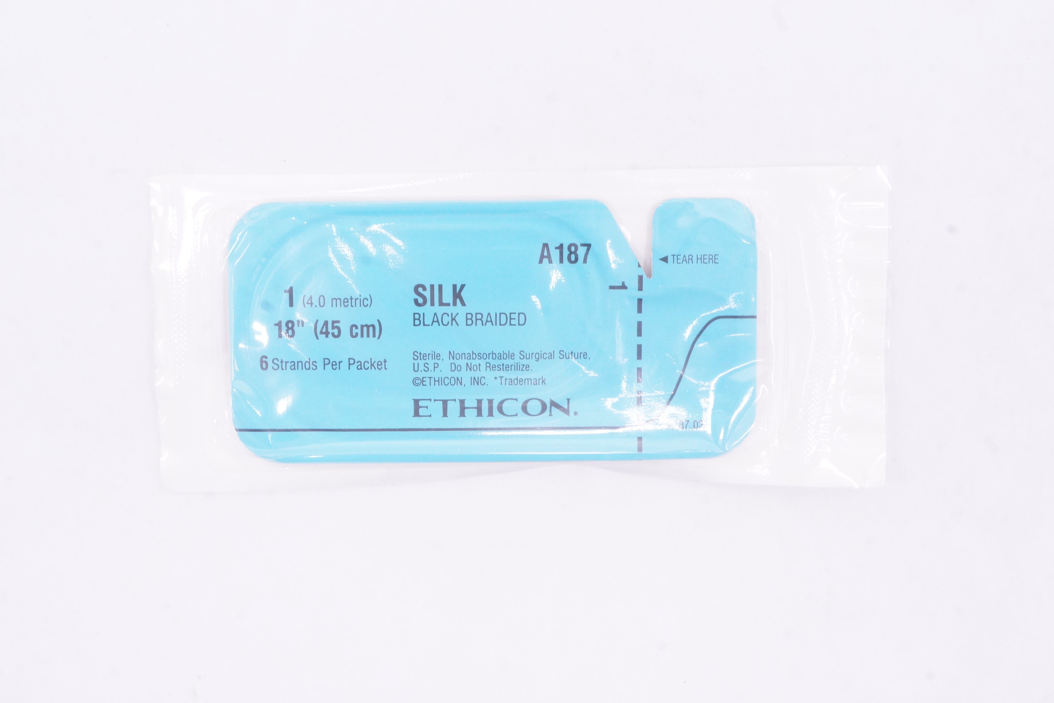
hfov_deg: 44.0
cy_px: 344
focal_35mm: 45
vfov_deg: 30.2
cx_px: 519
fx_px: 1303
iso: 1600
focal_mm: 29
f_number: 16
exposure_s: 1/20
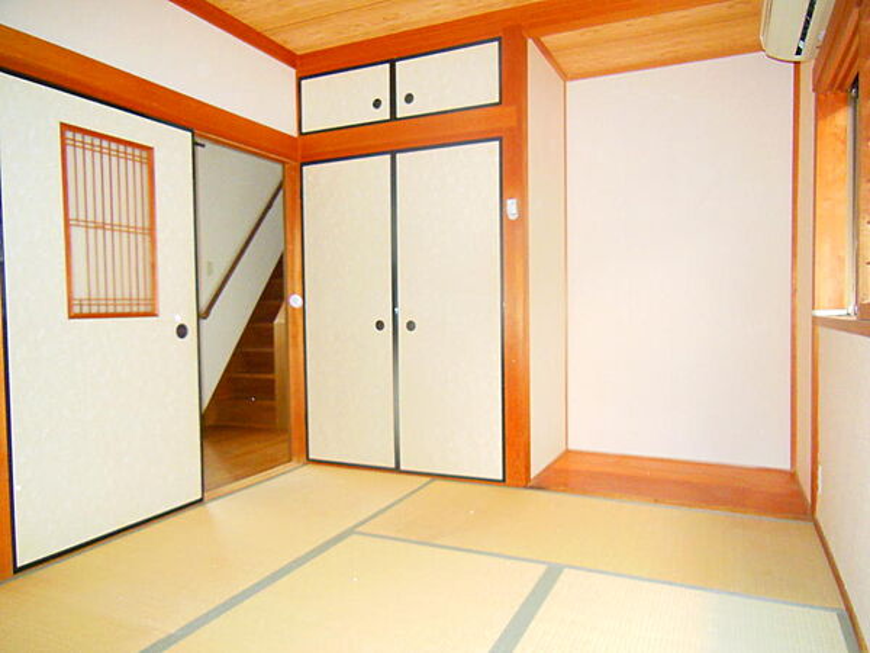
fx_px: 628
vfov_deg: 54.9
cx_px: 435
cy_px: 326
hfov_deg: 69.4
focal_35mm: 25
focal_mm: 4.5
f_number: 3.5
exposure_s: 1/25
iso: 1000
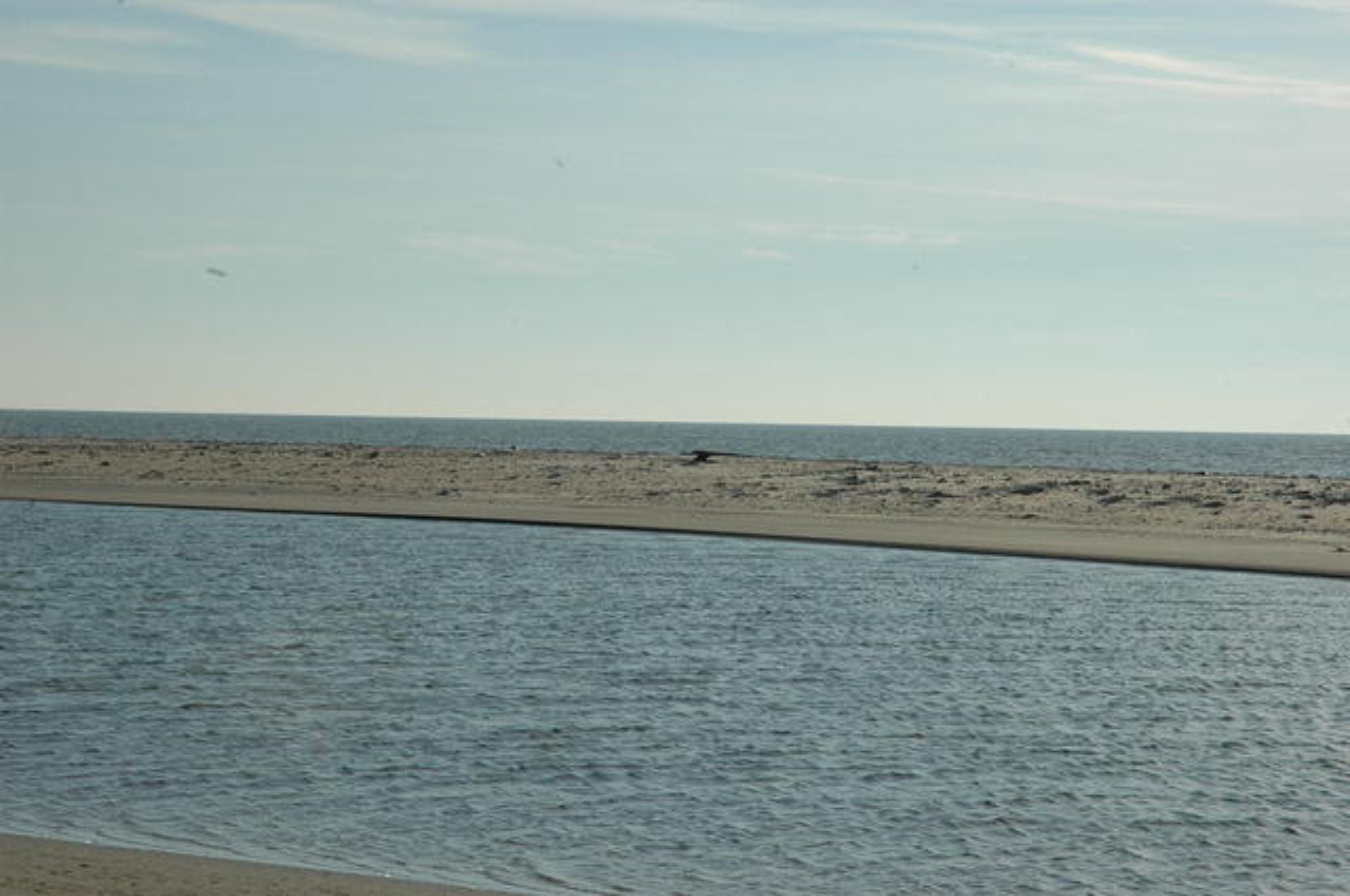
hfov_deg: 19.5
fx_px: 3932
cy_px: 448
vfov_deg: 13.0
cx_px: 675
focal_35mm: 105
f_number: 18
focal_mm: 70
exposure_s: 1/1250
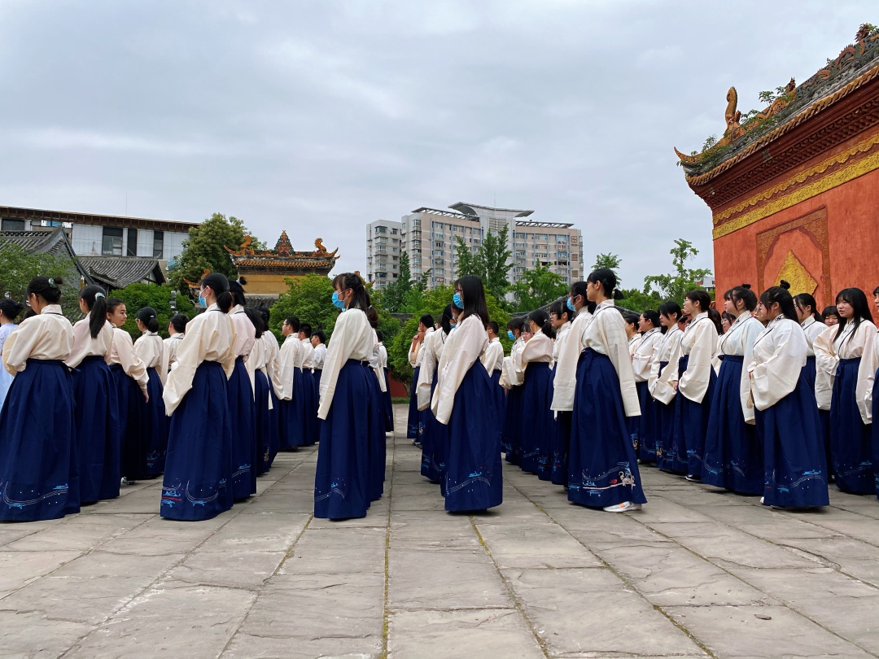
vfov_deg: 53.1
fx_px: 660
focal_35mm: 26
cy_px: 330
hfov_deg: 67.3
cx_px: 440
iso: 32
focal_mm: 4.25
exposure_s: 1/1272
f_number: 1.8
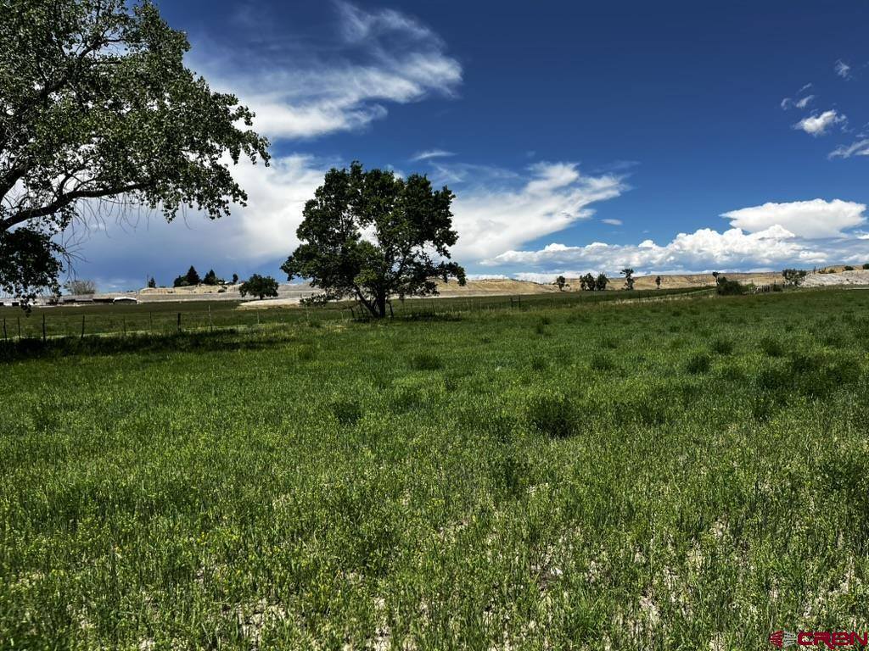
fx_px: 653
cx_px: 434
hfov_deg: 67.3
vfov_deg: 53.1
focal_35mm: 26
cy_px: 326
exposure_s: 1/4651
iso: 50
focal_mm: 5.1
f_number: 1.6
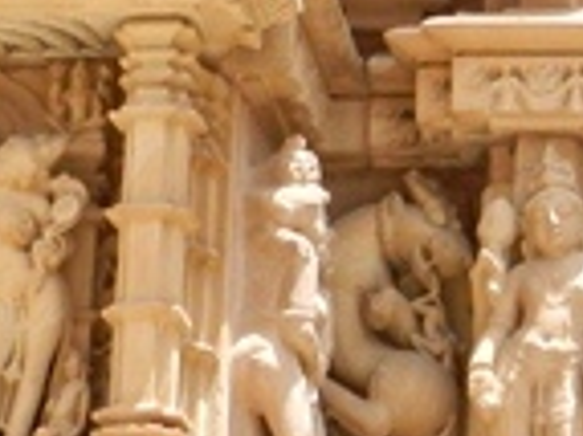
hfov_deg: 8.2
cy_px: -77
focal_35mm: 237
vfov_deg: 6.2
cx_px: 779
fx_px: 3988
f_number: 4.4
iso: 160
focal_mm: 9.4
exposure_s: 1/250
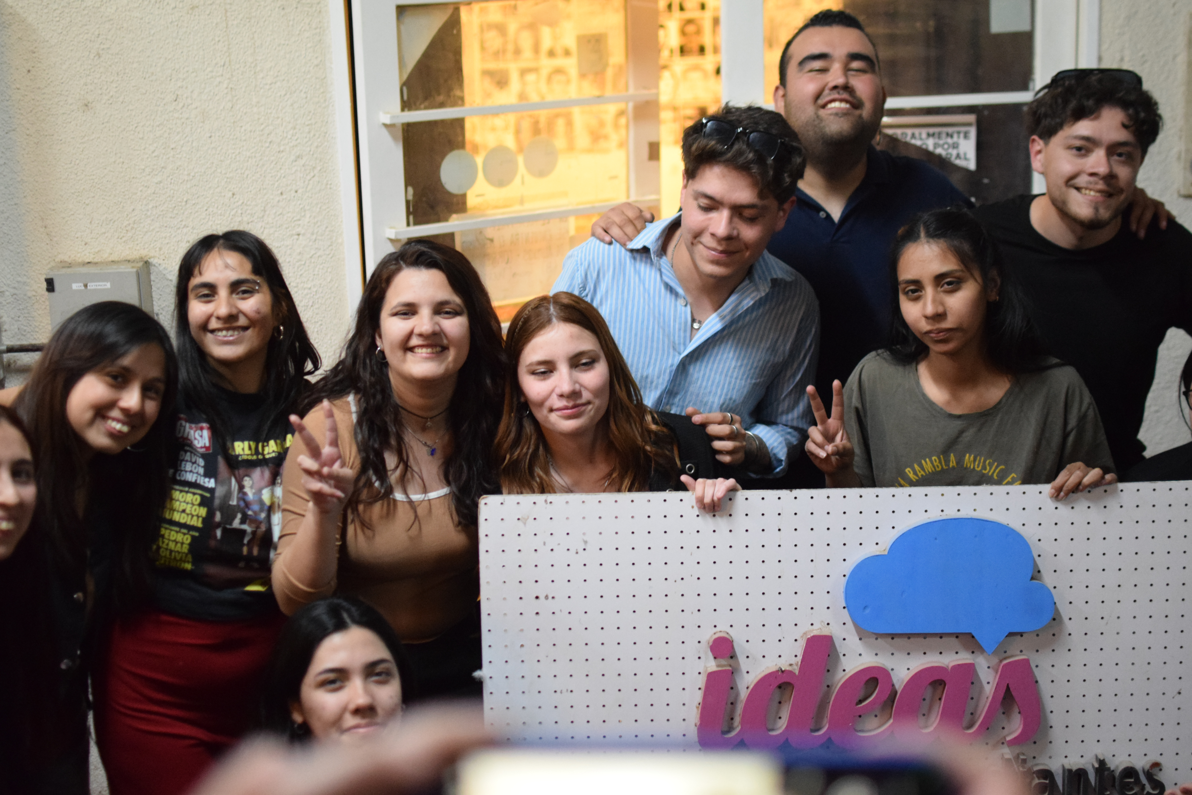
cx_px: 596
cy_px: 398
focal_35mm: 52
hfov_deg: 37.9
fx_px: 1738
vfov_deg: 25.8
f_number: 1.8
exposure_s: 1/125
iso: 3200
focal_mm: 35
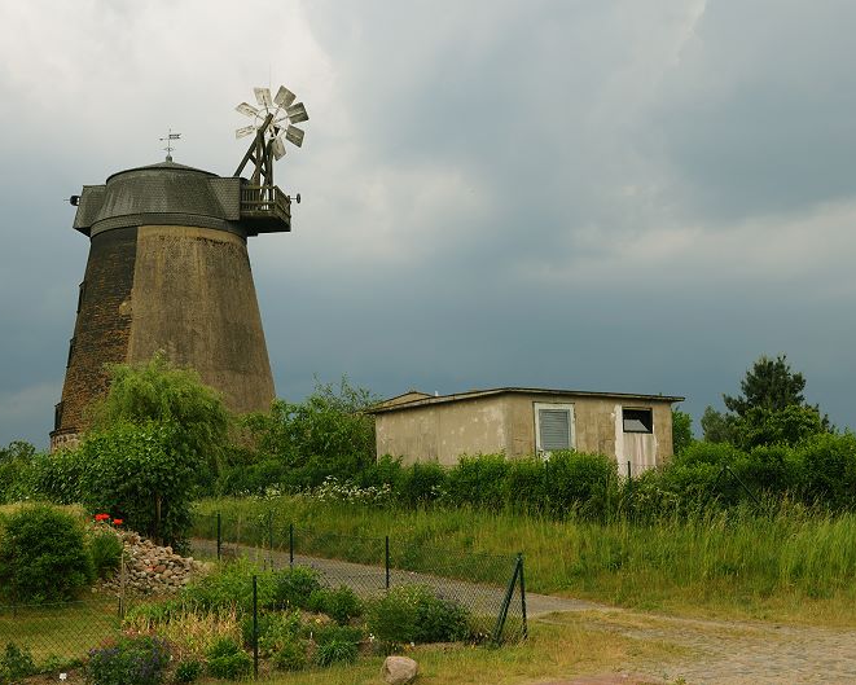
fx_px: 1292
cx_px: 414
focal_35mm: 51
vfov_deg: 29.7
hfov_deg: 36.6
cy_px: 342
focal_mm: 30
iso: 200
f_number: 8
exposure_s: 1/125
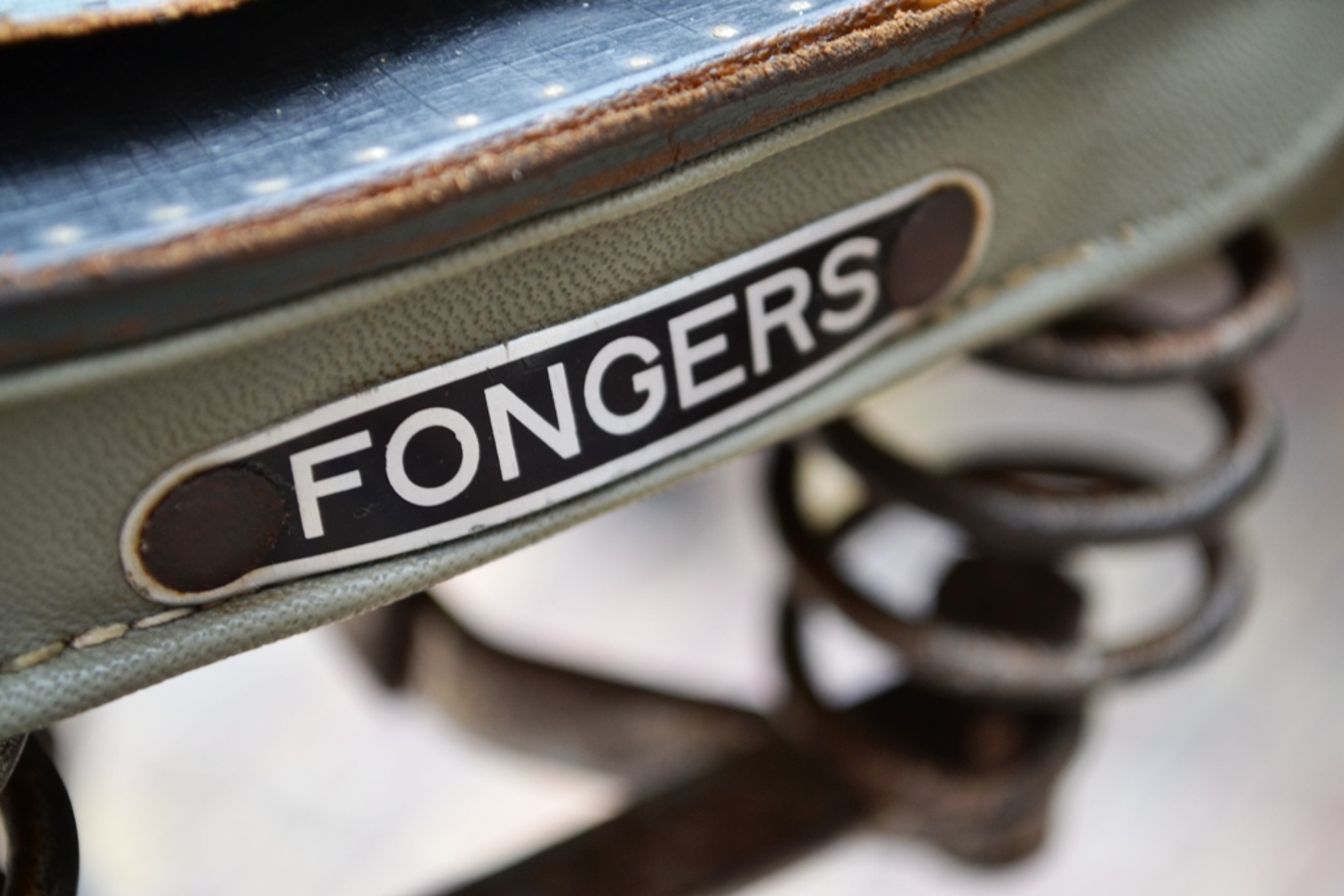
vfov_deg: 16.6
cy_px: 448
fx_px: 3080
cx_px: 672
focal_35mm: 82
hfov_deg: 24.6
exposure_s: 1/100
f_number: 5.6
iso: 400
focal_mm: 55
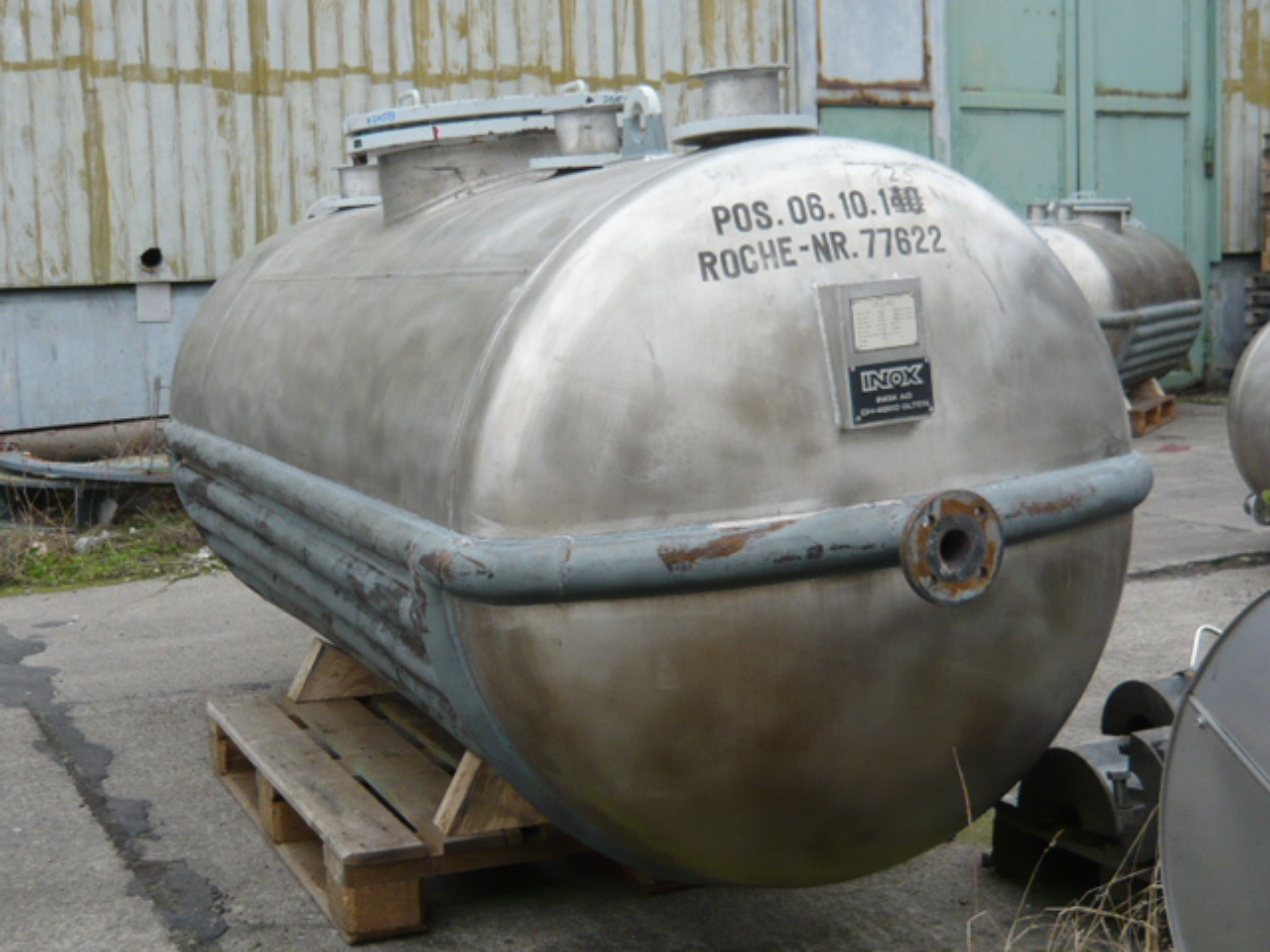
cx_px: 635
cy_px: 476
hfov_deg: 39.7
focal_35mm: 48
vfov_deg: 30.3
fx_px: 1761
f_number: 3
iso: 100
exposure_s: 1/160
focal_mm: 5.2
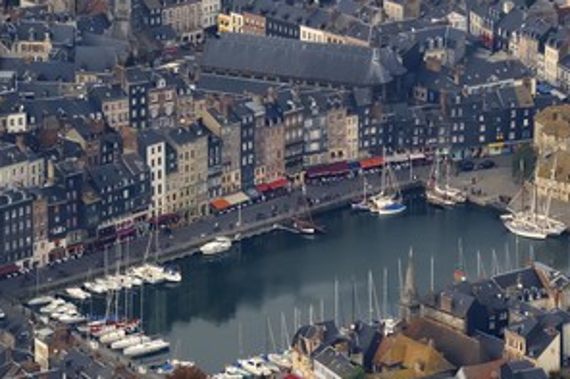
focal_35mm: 284
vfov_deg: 4.8
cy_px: 212
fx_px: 4494
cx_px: 305
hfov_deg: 7.3
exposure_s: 1/800
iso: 400
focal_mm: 200
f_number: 7.1
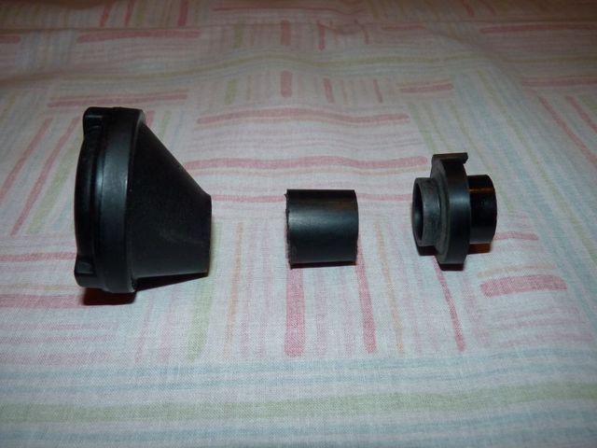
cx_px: 298
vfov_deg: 51.4
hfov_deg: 65.3
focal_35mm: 27
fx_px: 466
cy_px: 224
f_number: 2.8
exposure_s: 1/25
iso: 200
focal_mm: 4.8
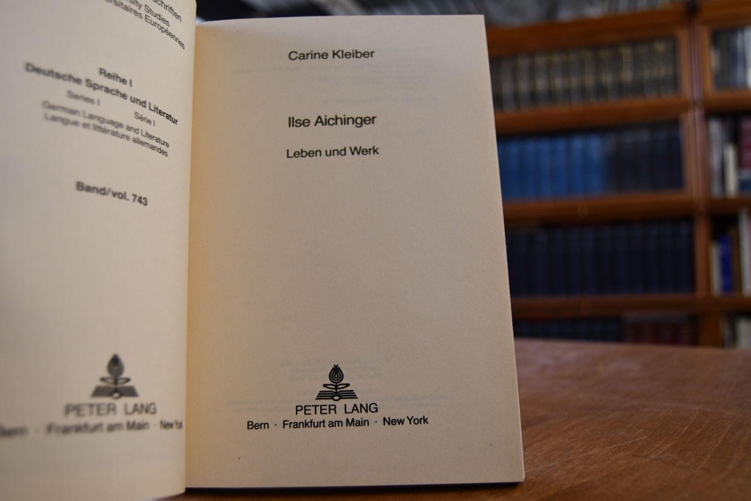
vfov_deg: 40.0
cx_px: 376
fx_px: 688
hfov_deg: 57.2
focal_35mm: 33
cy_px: 250
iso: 800
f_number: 3.5
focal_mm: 22
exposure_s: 1/200
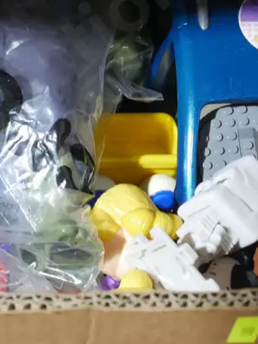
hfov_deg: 15.1
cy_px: 88
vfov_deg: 20.1
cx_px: 27
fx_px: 963
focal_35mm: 97
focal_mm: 19
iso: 3200
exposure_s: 1/60
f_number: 4.1
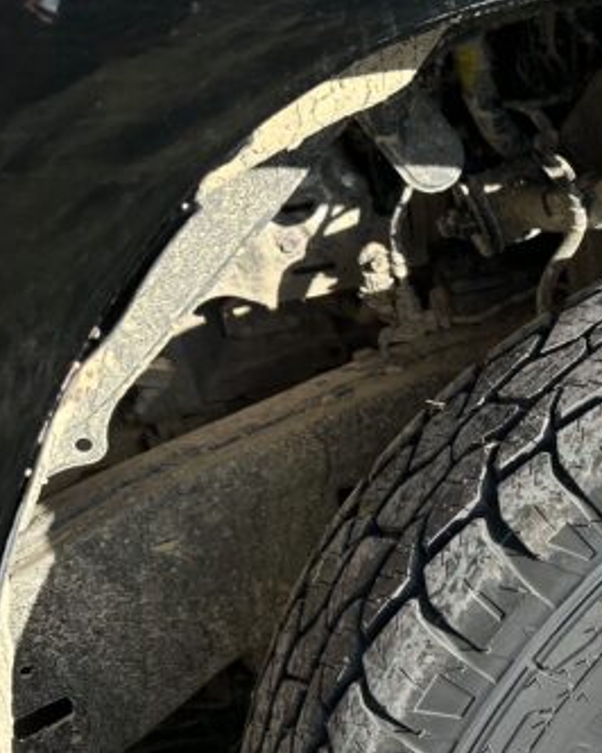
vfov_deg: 33.2
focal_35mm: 56
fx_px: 1248
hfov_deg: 23.1
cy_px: 530
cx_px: 844
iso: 80
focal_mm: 6.86
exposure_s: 1/1916
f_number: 1.78
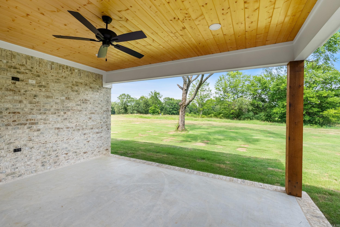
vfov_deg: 73.8
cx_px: 170
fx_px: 151
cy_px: 114
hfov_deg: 96.7
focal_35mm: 16
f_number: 9
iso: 250
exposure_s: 1/80
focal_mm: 16
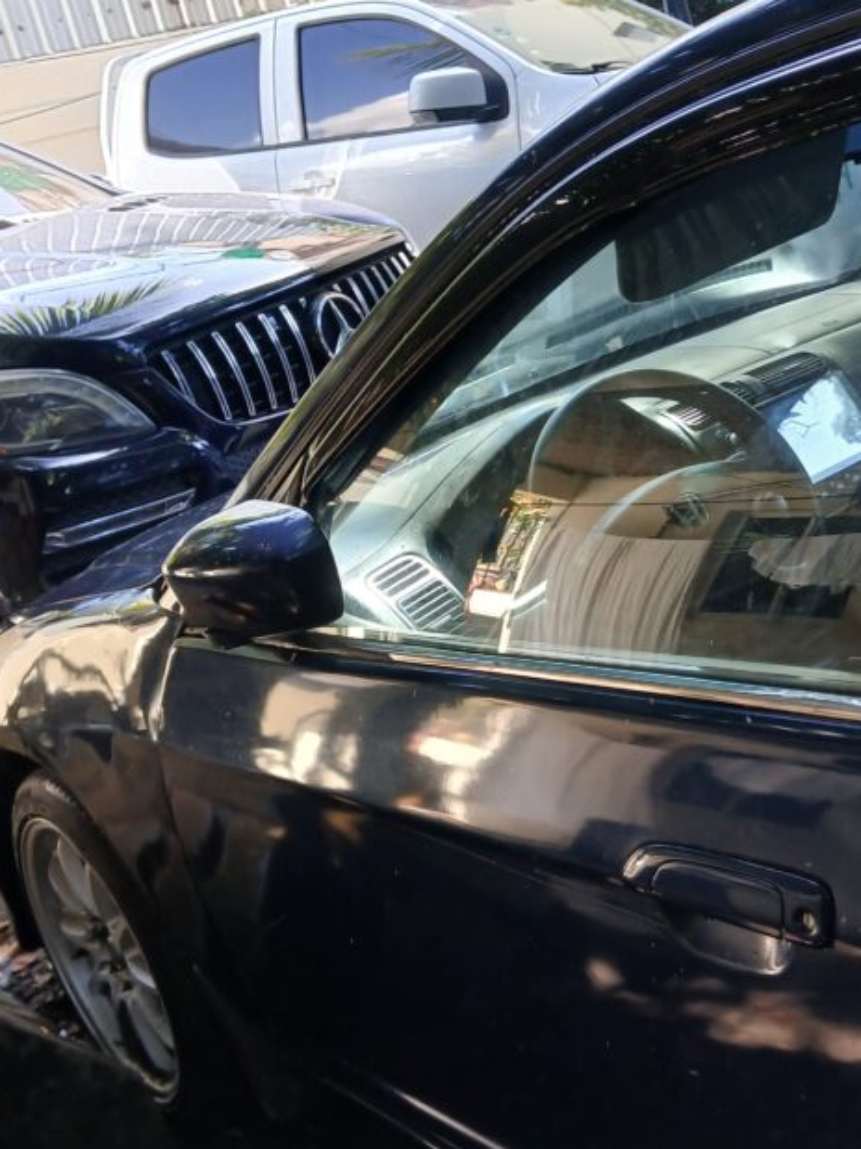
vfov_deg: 43.7
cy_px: 655
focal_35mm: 43
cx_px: 570
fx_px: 1427
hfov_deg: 33.3
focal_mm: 3.98
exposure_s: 1/60
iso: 100
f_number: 1.8
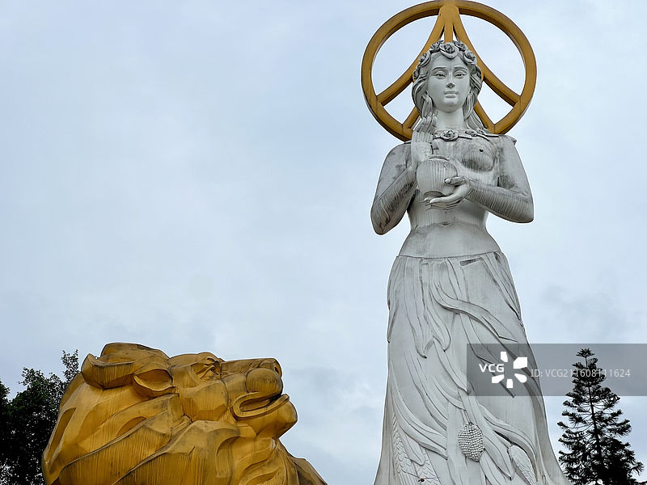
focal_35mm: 77
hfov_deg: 25.3
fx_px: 1439
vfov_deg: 19.1
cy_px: 242
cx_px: 324
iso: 32
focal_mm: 9
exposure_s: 1/1085
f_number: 2.8
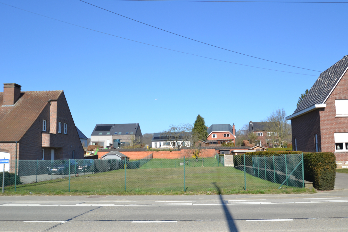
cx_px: 174
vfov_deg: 36.9
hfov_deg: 53.1
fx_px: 348
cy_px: 116
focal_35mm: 36
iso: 100
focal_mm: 24
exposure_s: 1/250
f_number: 8
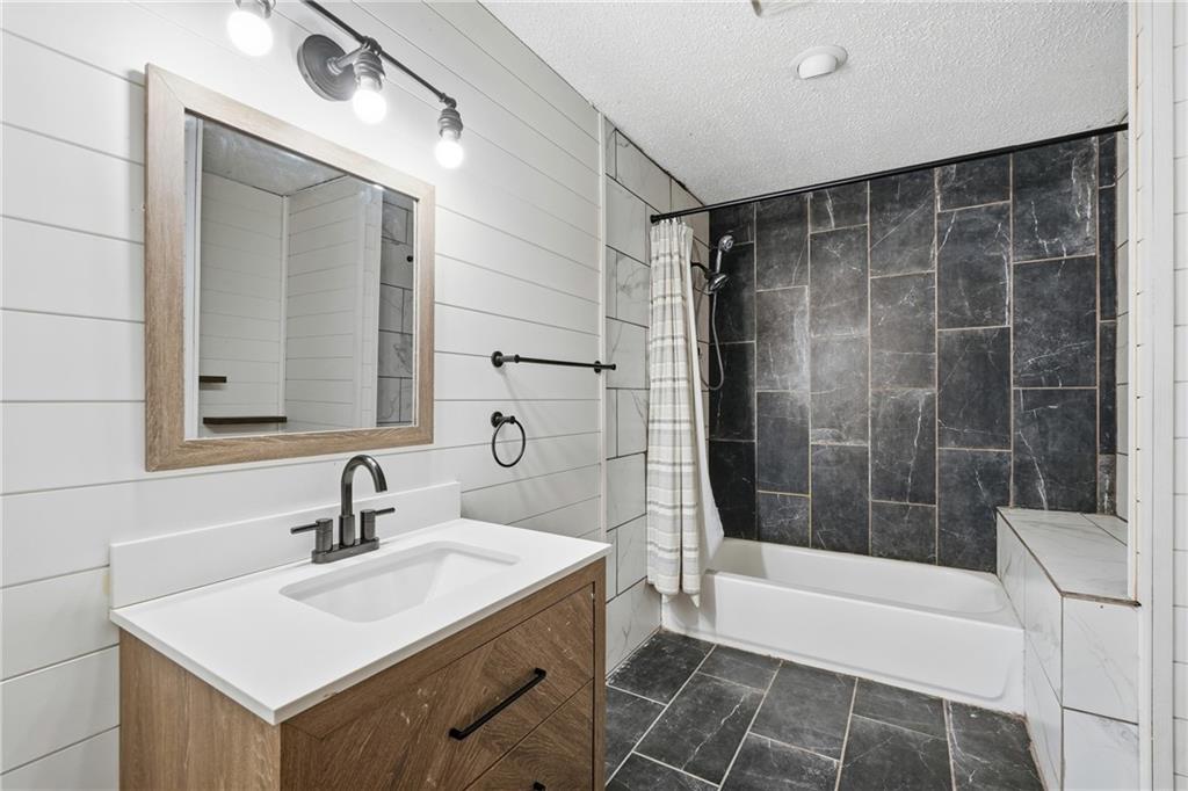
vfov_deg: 77.3
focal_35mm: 15
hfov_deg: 100.4
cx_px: 594
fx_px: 495
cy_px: 396
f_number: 9
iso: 250
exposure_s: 1/20
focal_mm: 10
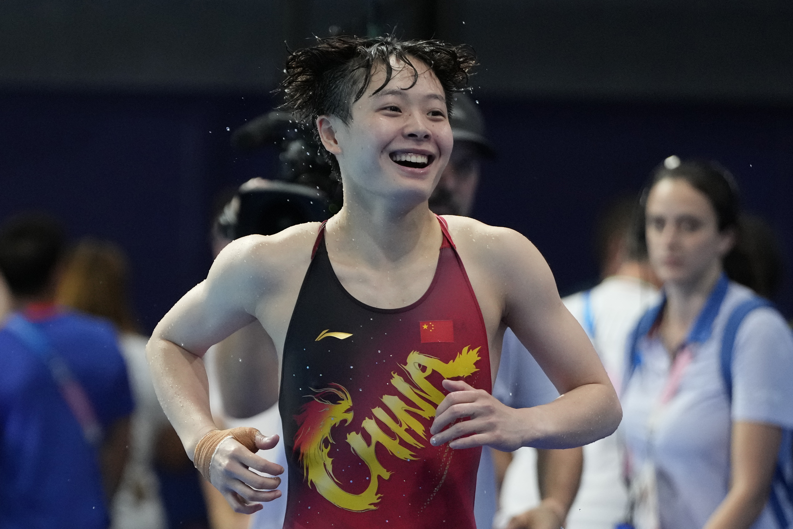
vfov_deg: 8.4
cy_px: 264
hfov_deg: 12.5
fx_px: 3612
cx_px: 396
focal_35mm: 164
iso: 3200
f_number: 2.8
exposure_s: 1/1250
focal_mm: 164
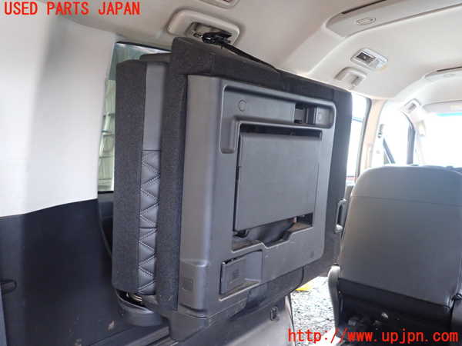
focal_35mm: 25
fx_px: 334
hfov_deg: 69.4
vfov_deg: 54.9
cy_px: 173
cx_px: 231
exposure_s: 1/30
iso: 500
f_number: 2
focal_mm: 4.5
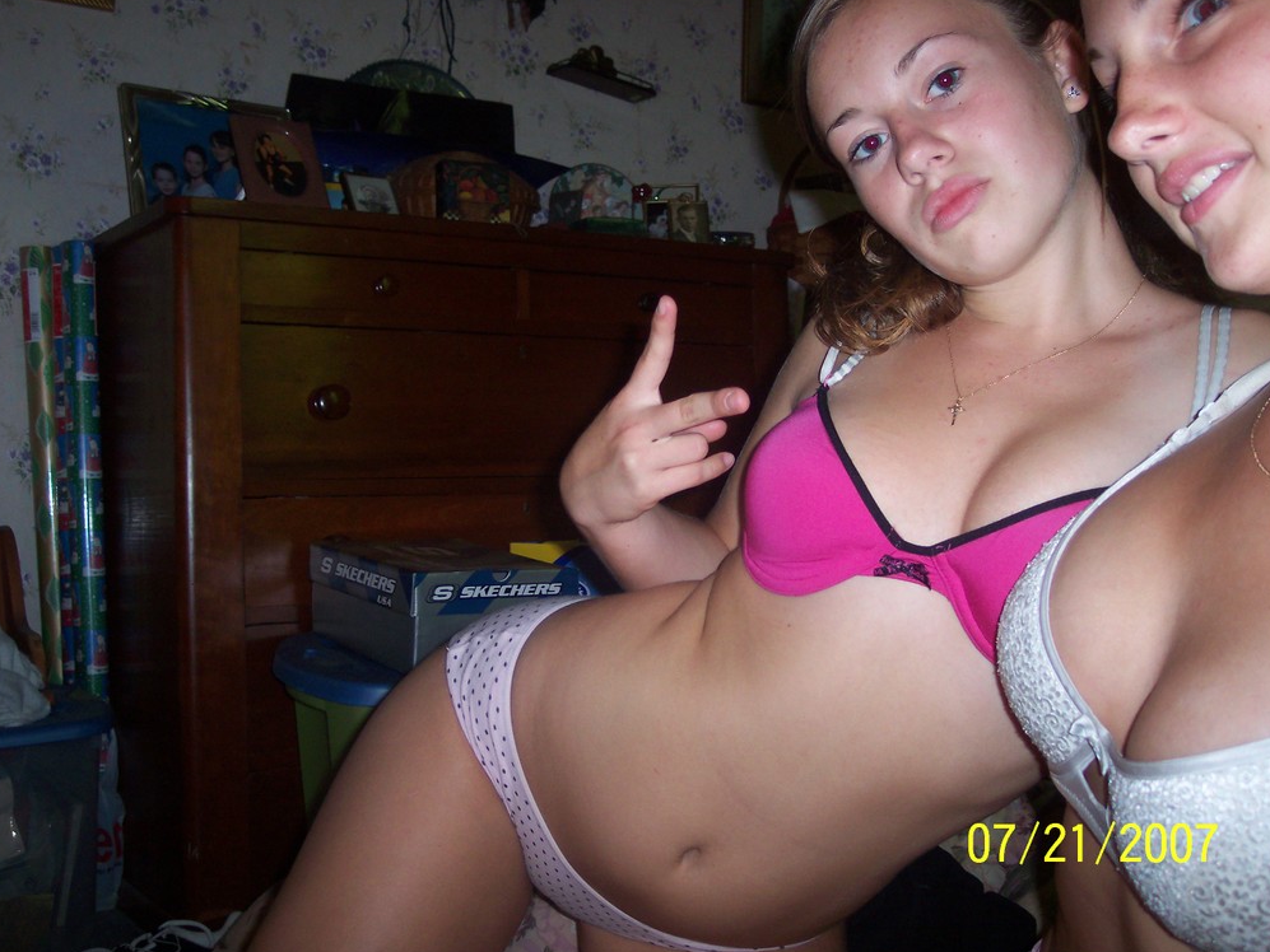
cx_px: 632
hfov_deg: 47.9
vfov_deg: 36.8
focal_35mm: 39
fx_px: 1431
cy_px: 477
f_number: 2.8
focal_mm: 8
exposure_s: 1/30
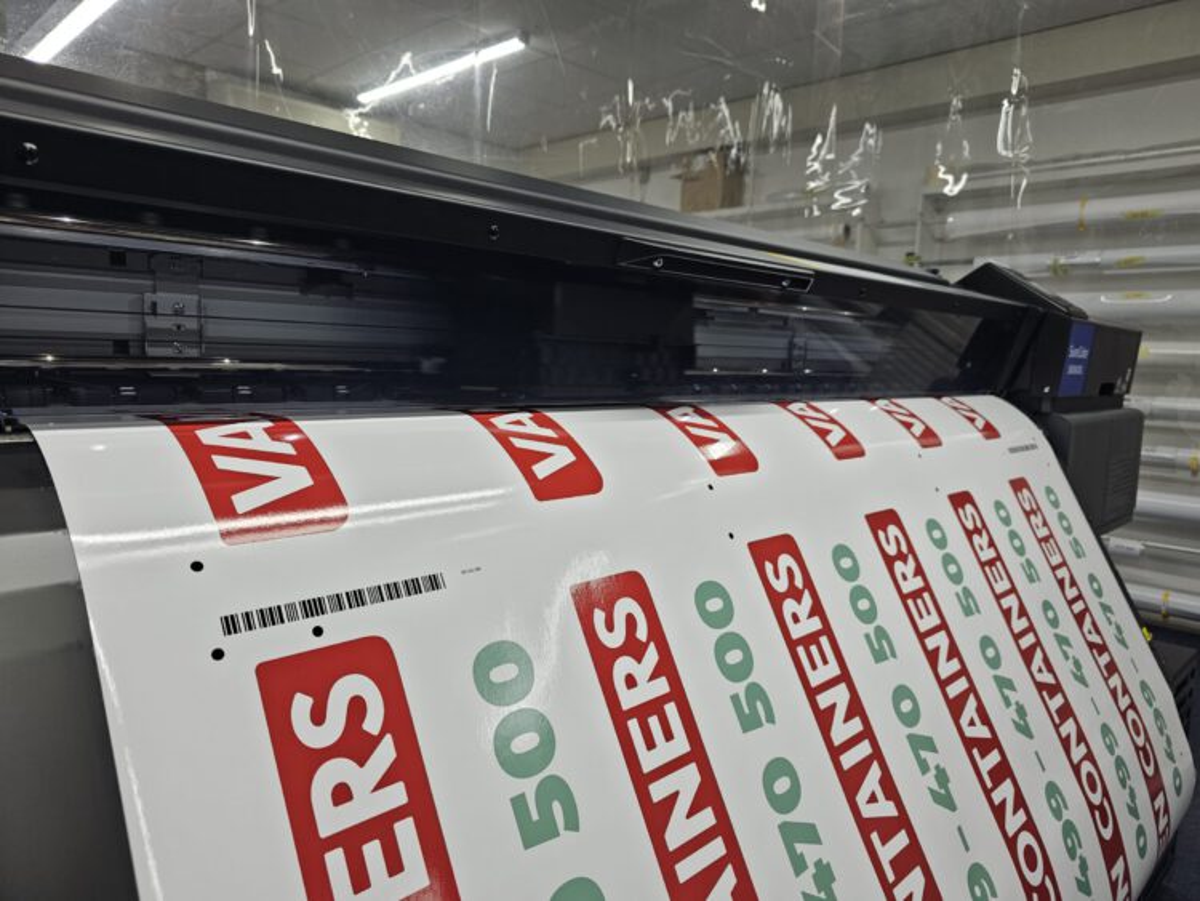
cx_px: 600
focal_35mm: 23
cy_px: 450
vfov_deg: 58.9
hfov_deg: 73.9
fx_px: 798
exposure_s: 1/100
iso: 32
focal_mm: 6.3
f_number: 1.7
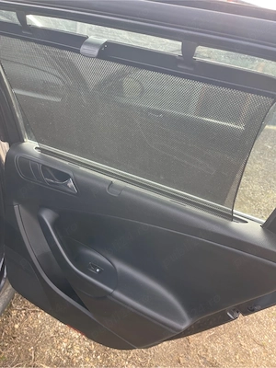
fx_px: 266
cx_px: 138
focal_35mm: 25
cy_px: 184
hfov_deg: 54.9
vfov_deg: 69.4
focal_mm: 5.1
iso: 32
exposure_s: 1/127
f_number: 1.6
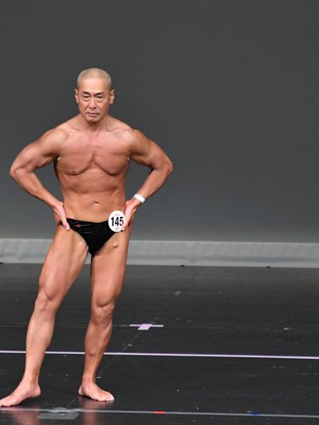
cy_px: 212
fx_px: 6681
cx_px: 78
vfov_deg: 3.6
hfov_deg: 2.7
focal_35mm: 544
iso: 4000
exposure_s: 1/400
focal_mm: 250
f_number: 5.6
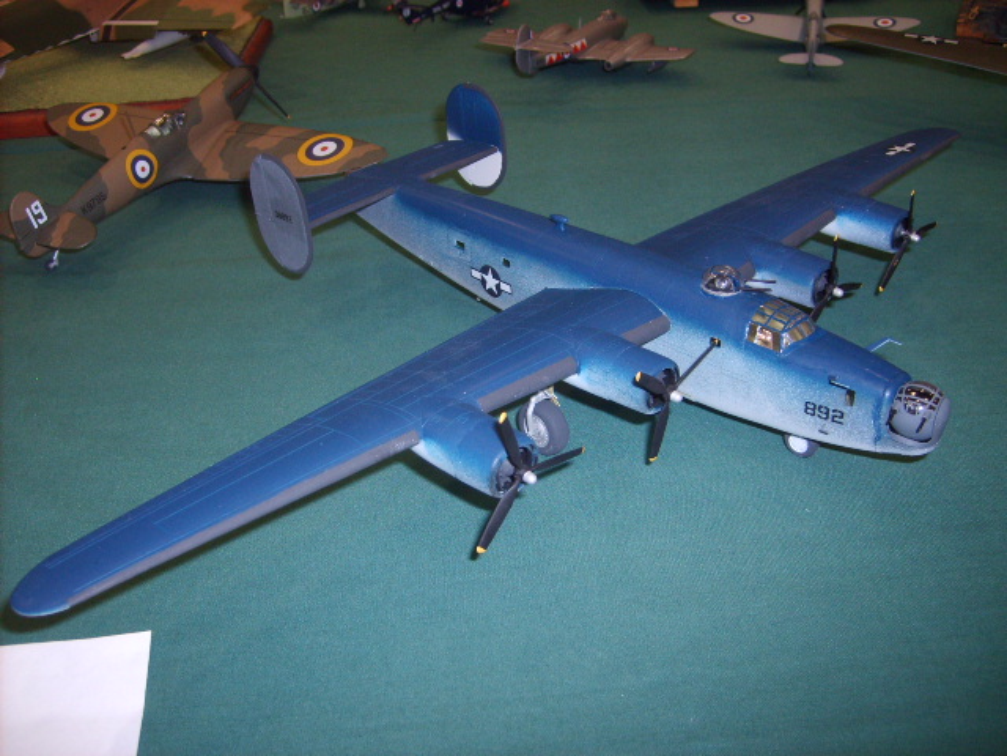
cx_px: 504
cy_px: 378
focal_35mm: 35
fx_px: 1018
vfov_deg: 40.7
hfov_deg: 52.6
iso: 100
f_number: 2.8
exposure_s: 1/45
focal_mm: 5.8
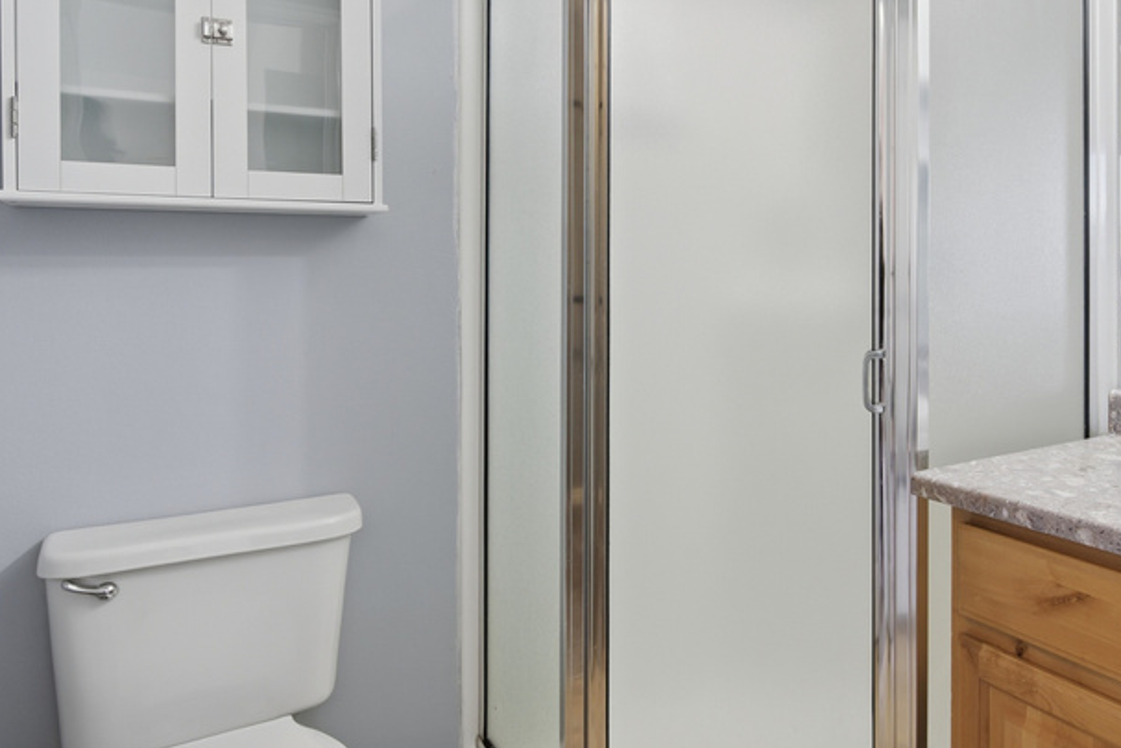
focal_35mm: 27
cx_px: 774
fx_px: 841
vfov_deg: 47.3
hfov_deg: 65.1
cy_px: 259
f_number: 10
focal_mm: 16
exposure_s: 1/15
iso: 250
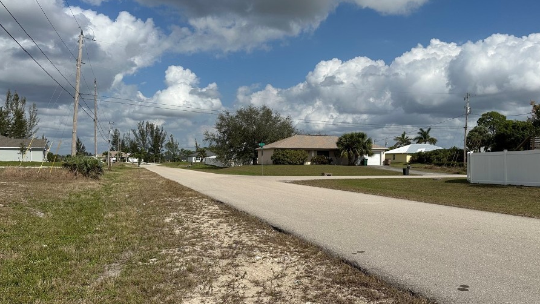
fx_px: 430
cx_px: 294
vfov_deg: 38.9
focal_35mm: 30
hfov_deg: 64.2
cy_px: 164
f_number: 1.78
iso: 80
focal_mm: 6.86
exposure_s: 1/10753
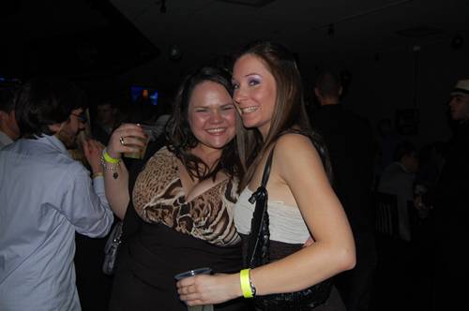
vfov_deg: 39.9
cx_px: 234
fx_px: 429
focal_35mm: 33
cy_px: 156
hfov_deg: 57.3
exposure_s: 1/60
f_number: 3.8
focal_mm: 22
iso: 400
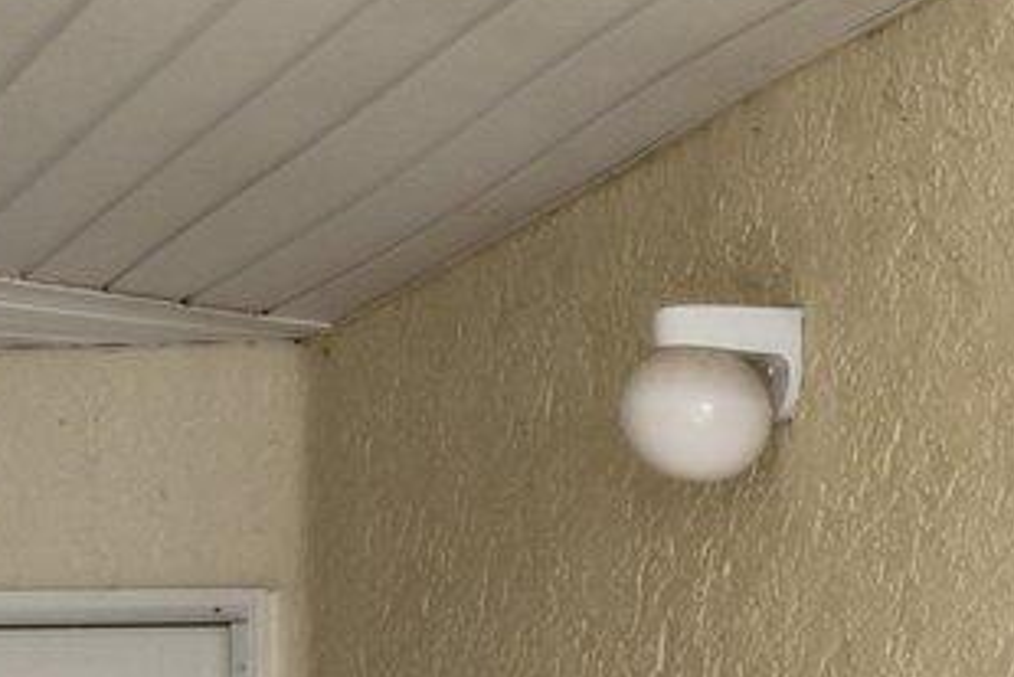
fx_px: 2790
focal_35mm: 99
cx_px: 1995
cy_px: 980
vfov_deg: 13.2
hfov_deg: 16.2
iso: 100
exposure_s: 1/30
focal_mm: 10
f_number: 9
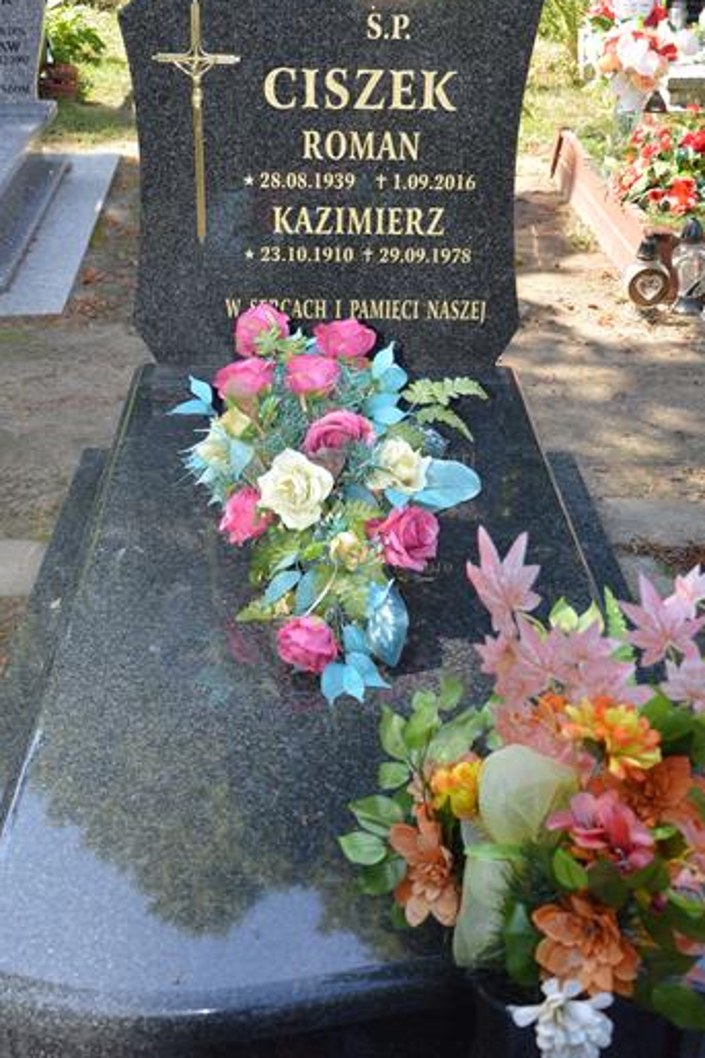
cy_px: 466
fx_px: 1205
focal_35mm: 41
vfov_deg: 47.3
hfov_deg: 32.6
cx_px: 368
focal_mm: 22
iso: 110
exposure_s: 1/125
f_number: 4
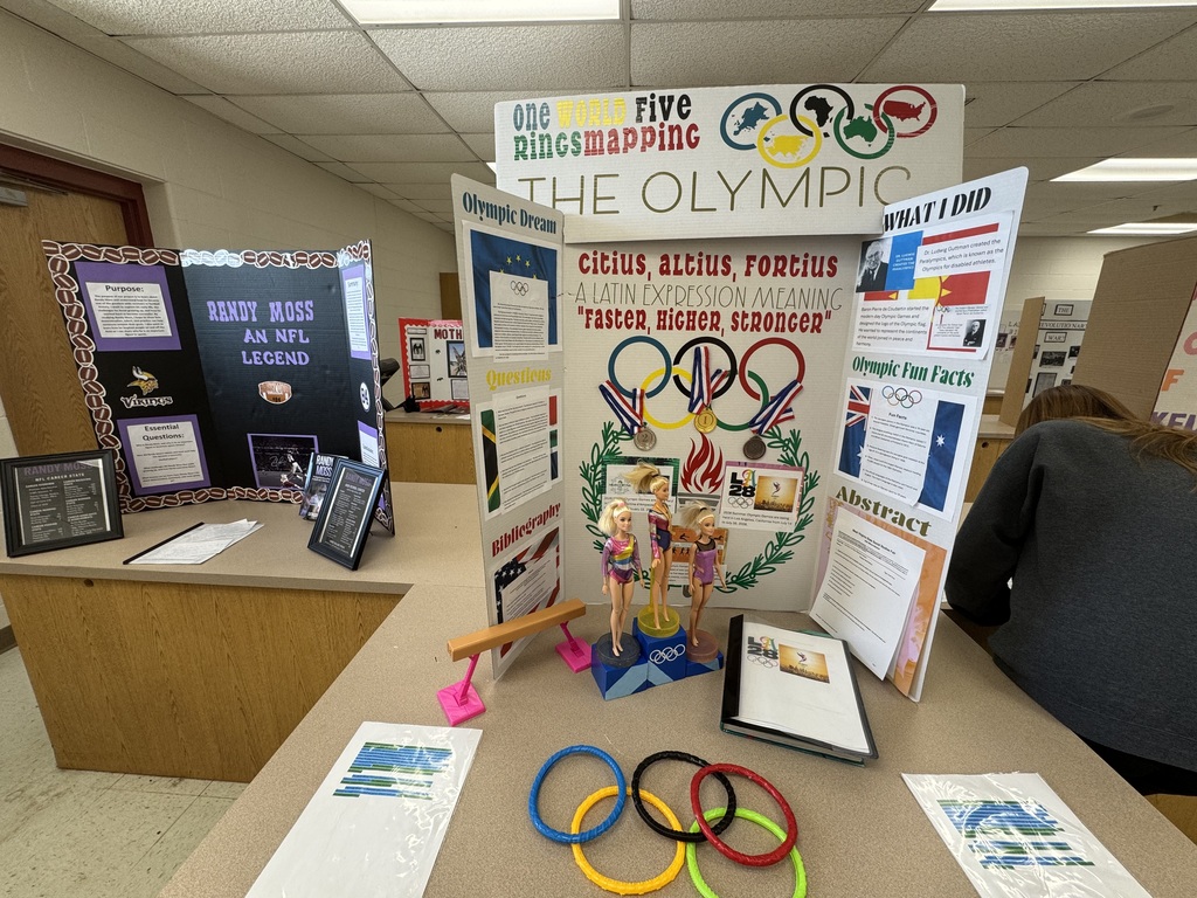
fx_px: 484
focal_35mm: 14
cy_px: 449
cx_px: 598
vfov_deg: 85.7
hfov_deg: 102.1
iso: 125
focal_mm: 2.22
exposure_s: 1/120
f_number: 2.2
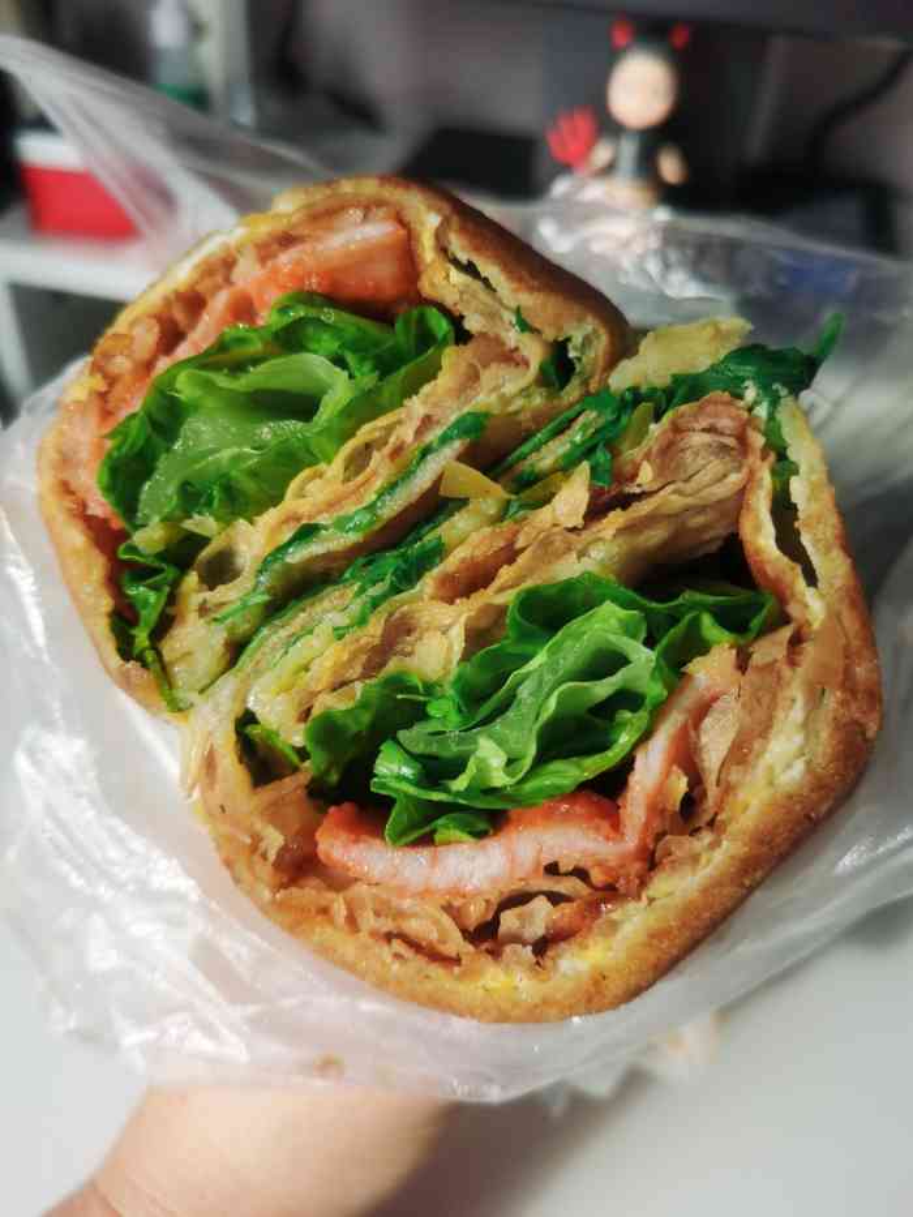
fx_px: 949
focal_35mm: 27
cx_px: 456
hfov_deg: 51.4
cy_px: 608
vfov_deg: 65.3
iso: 50
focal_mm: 5.58
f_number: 1.8
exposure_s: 1/185
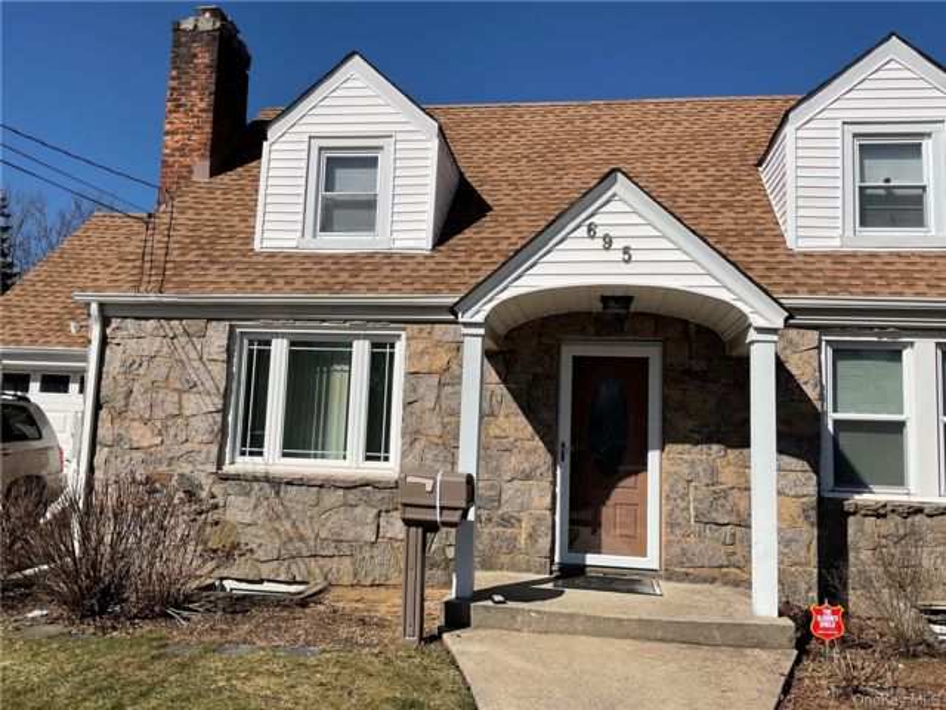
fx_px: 793
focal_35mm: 29
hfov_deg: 61.7
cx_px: 473
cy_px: 355
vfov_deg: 48.2
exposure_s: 1/3788
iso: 16
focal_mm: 3
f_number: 1.8
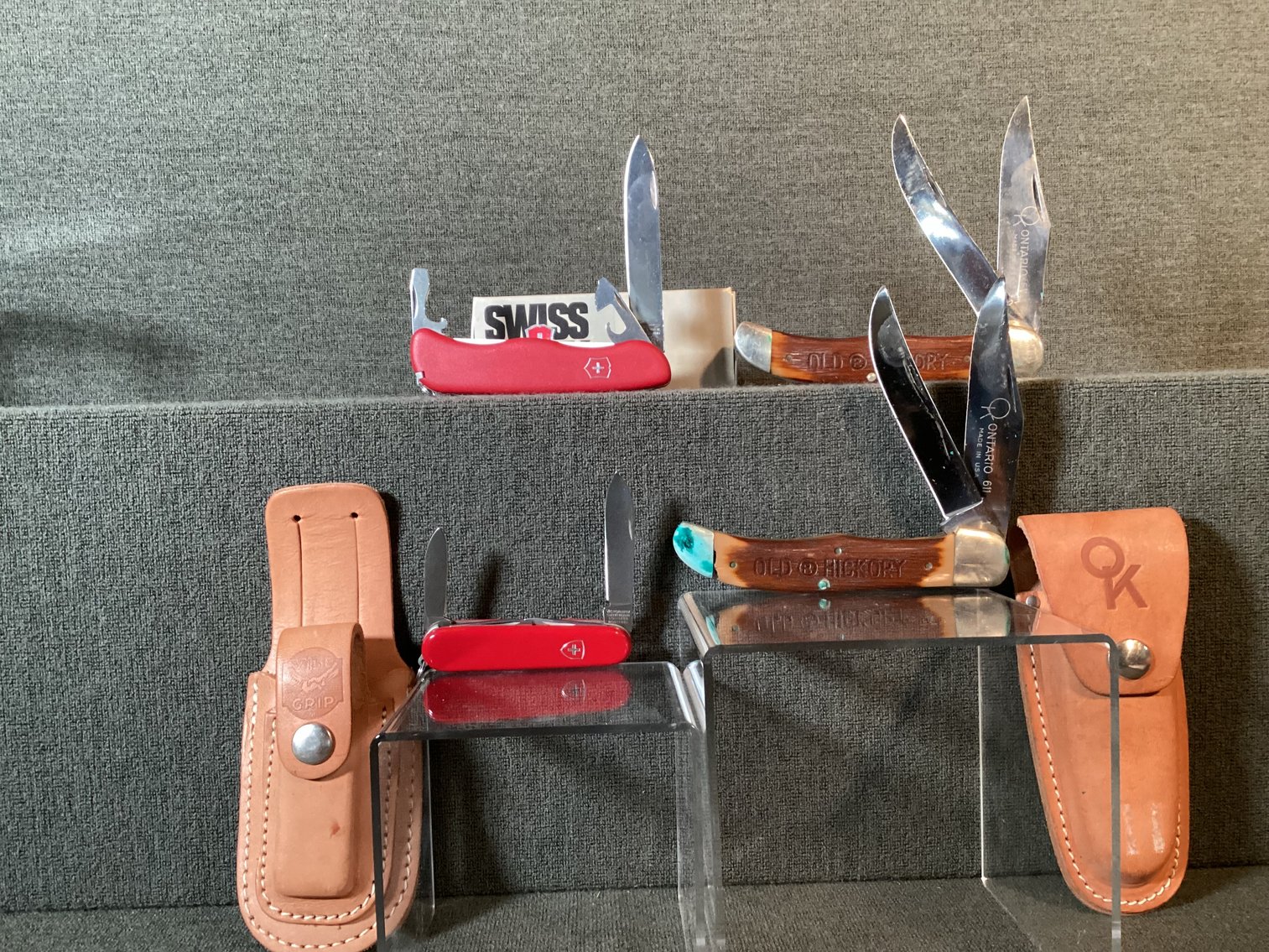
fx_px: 1137
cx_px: 634
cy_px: 476
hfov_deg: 58.3
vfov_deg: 45.4
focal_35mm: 31
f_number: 2.4
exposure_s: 1/33
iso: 400
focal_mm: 3.3
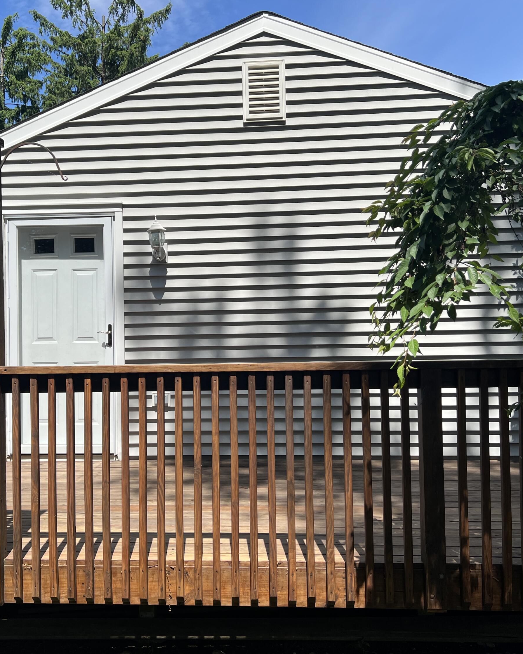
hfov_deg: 43.1
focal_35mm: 34
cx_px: 202
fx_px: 658
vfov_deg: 52.8
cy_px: 327
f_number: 1.5
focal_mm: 5.7
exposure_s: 1/3356
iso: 50
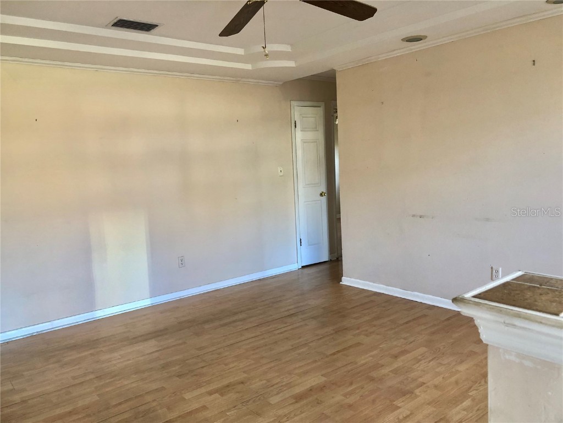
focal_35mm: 28
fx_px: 455
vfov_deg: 49.7
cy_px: 212
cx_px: 282
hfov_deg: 63.4
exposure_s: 1/24
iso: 32
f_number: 1.8
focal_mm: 3.99
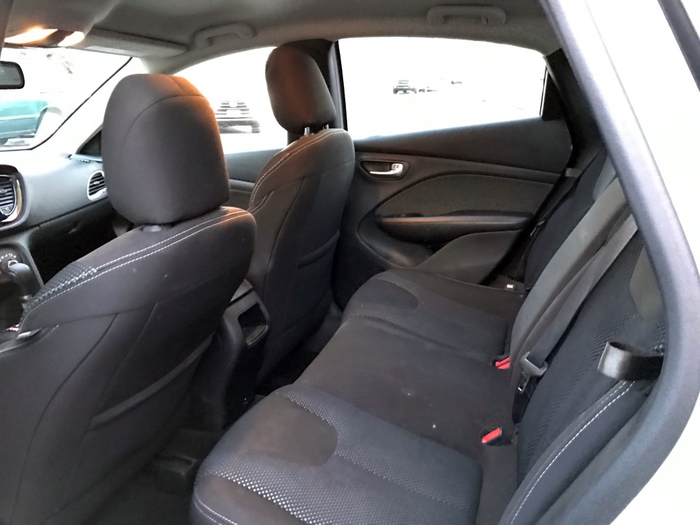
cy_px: 262
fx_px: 566
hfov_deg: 63.4
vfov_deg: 49.7
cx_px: 350
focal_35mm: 28
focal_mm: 3.99
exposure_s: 1/4
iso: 100
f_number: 1.8
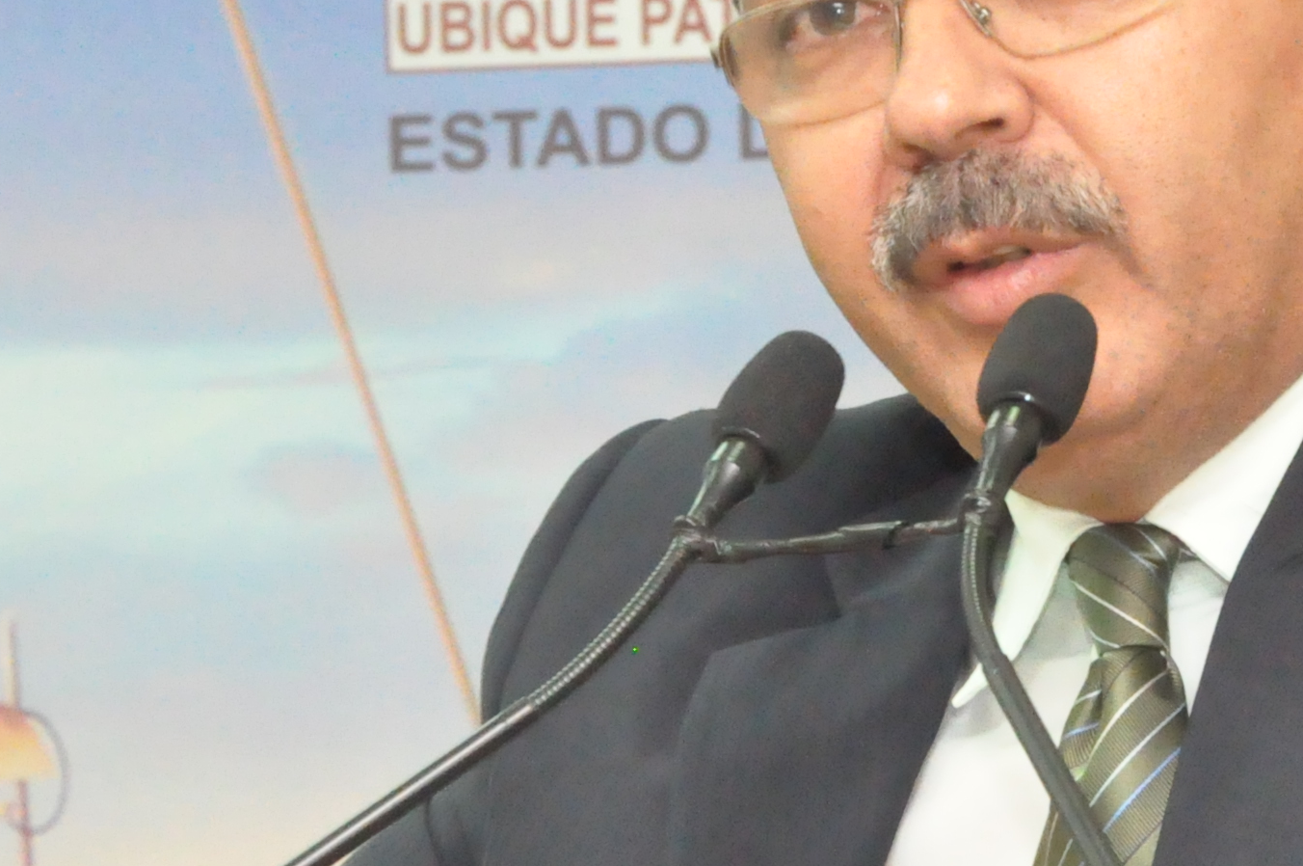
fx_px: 10664
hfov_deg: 7.0
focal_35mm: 295
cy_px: 676
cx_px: 757
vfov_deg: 4.6
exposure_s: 1/50
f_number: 9
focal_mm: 62
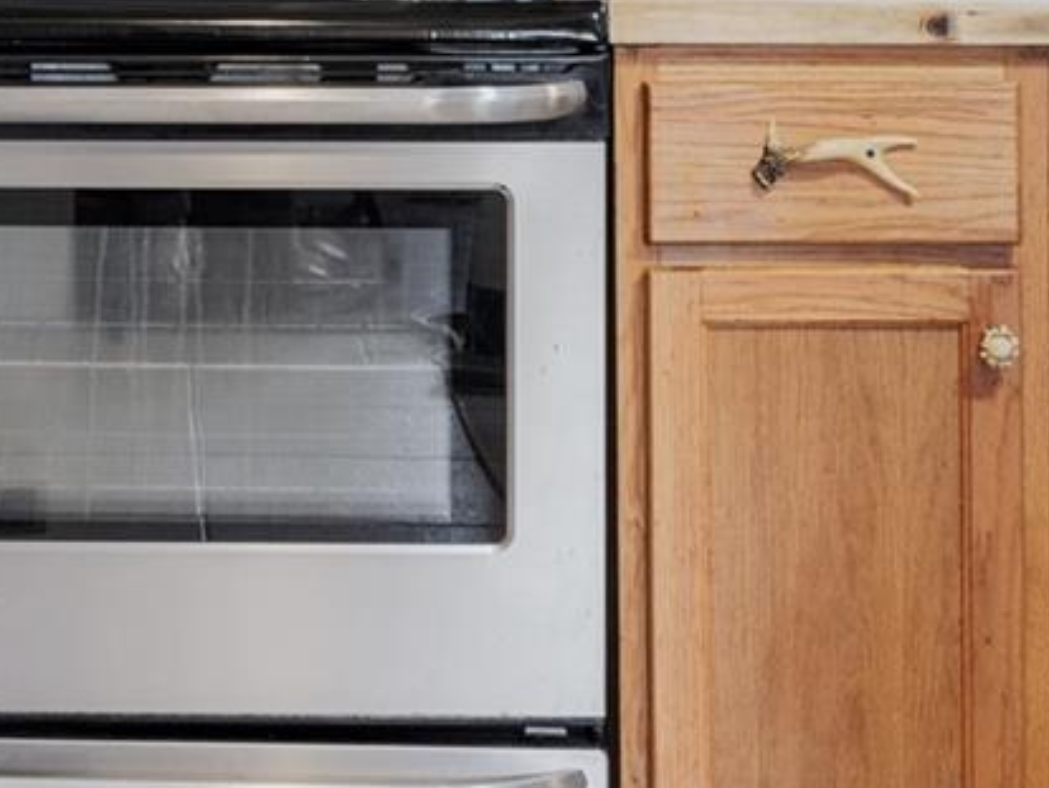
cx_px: 66
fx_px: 3942
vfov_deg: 11.2
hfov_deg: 15.0
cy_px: -190
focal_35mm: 130
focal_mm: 35
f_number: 4.5
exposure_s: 1/3
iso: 250
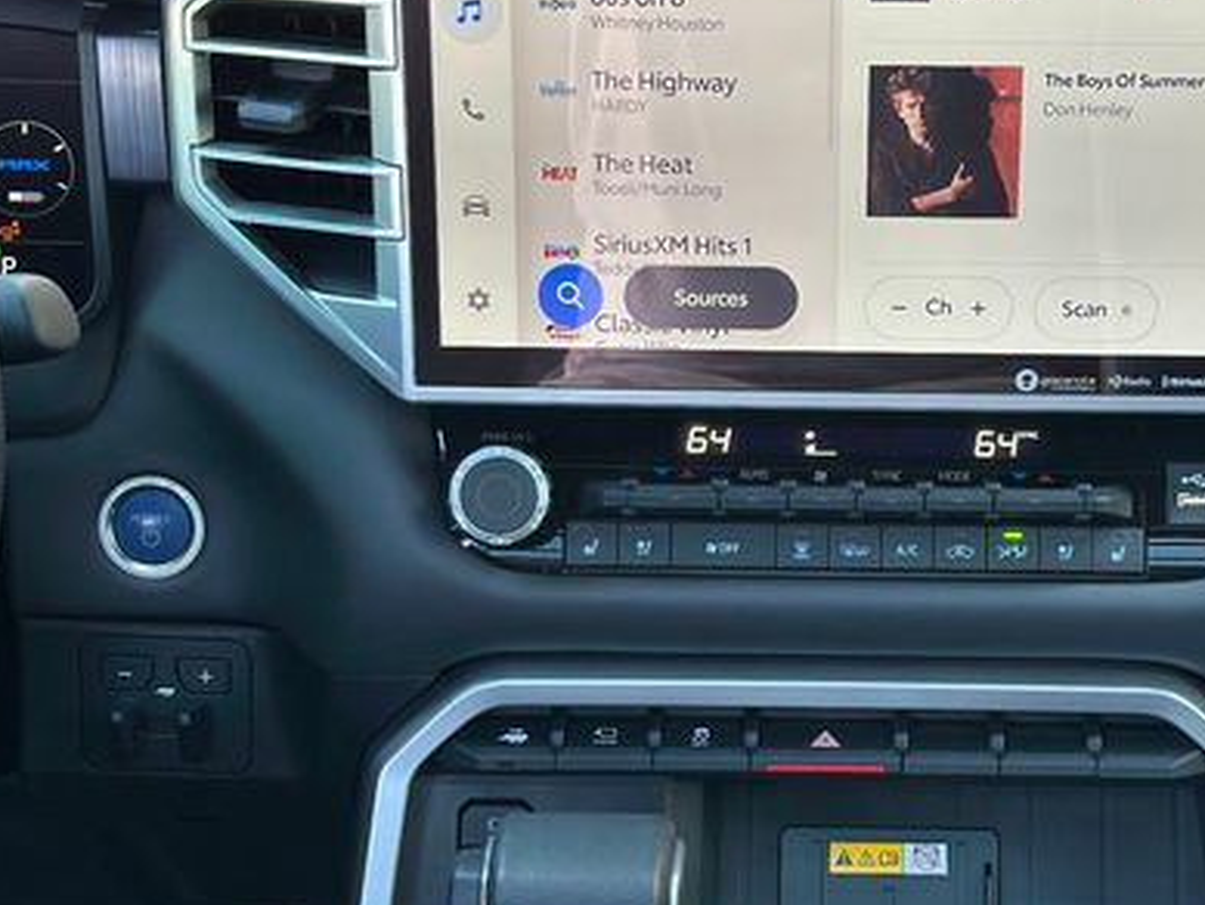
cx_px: 827
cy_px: 549
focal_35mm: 79
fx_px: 2751
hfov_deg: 24.6
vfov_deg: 18.7
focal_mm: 6.86
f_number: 1.78
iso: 100
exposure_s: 1/121
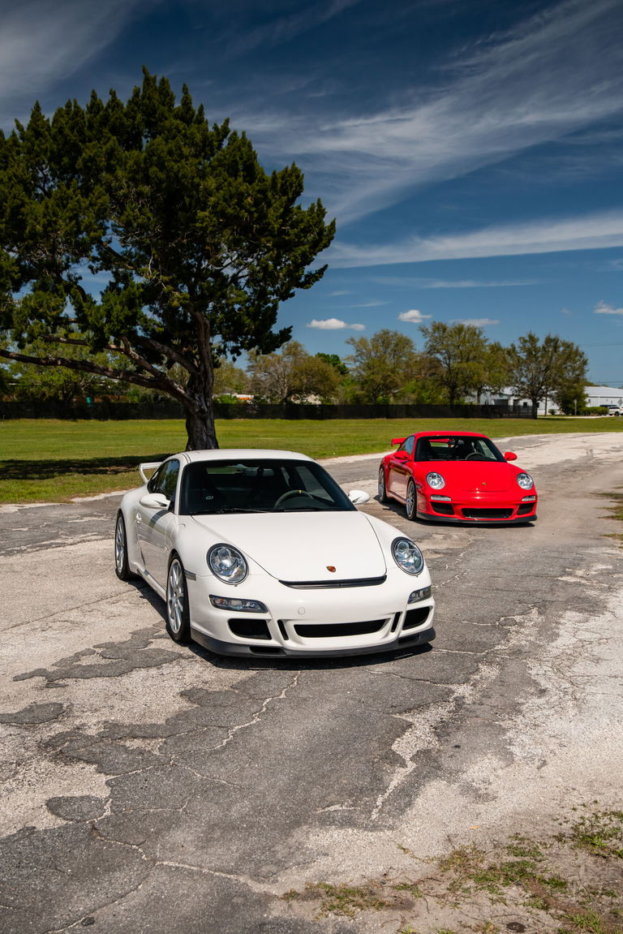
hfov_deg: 38.9
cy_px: 467
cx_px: 312
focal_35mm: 34
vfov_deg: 55.8
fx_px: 882
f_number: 4
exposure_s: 1/6400
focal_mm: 34
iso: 400
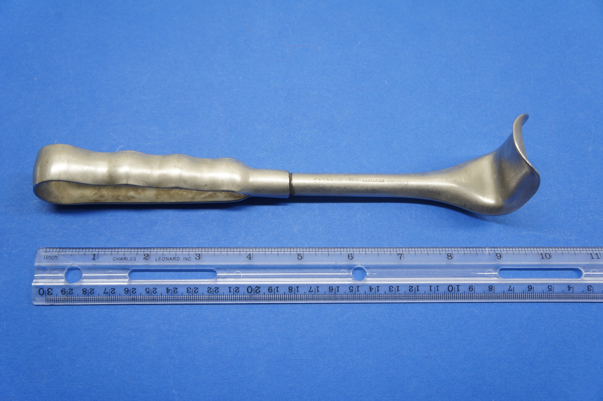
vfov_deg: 34.2
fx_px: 653
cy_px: 200
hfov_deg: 49.6
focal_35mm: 39
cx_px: 302
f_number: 4
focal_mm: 26
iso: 200
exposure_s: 1/40
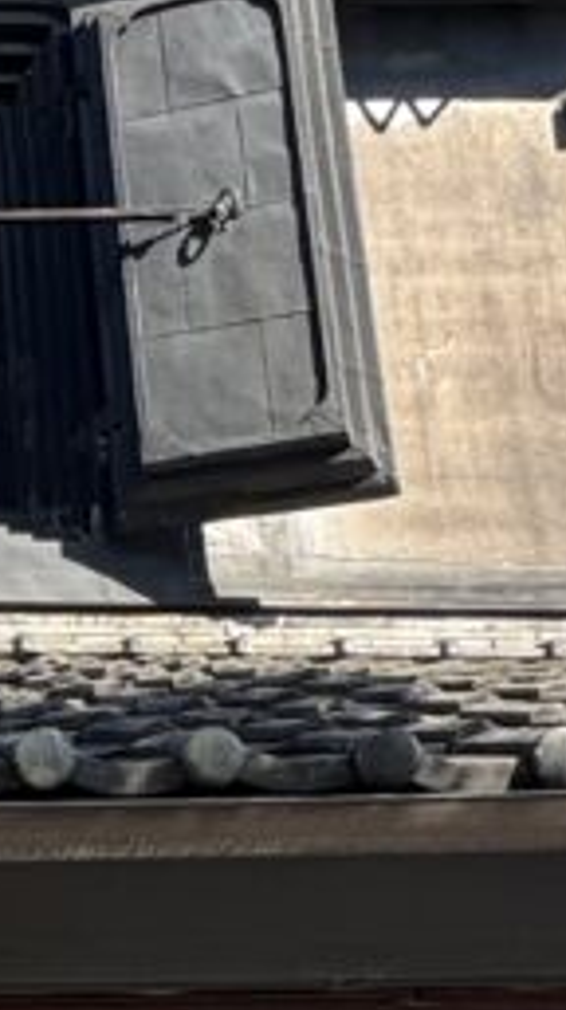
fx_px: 2034
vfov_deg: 26.5
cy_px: 986
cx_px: -629
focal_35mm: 76
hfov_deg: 13.3
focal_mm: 2.22
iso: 40
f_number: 2.2
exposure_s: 1/296
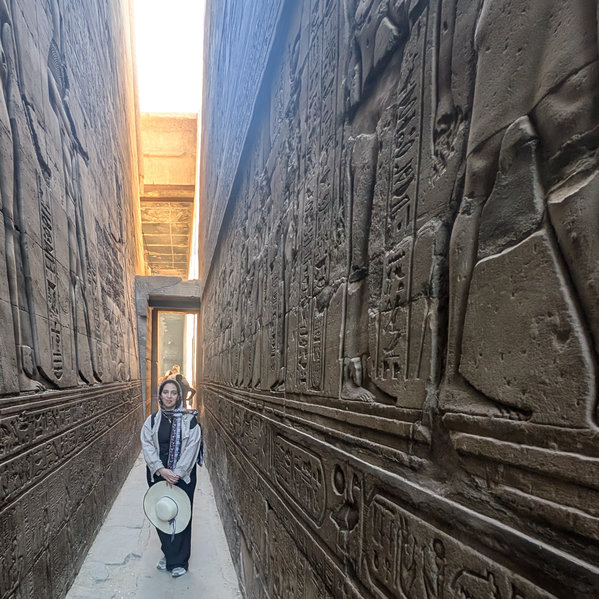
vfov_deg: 69.6
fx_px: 411
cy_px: 411
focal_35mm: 21
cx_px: 176
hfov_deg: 69.0
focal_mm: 2.23
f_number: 1.95
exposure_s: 1/67.9
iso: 51
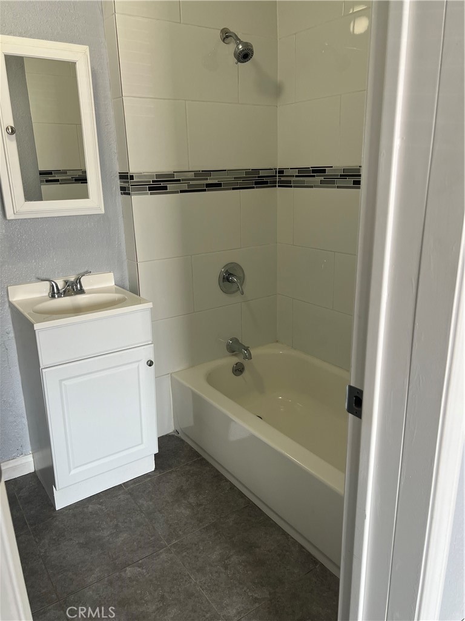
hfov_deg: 53.1
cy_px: 310
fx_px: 466
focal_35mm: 26
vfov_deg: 67.3
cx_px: 232
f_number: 1.5
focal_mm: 5.7
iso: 100
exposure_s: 1/120
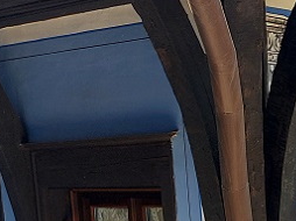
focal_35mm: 104
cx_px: 399
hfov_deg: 17.6
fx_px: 888
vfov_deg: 13.8
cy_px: 266
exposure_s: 1/187
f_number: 1.8
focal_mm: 5.23
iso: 25
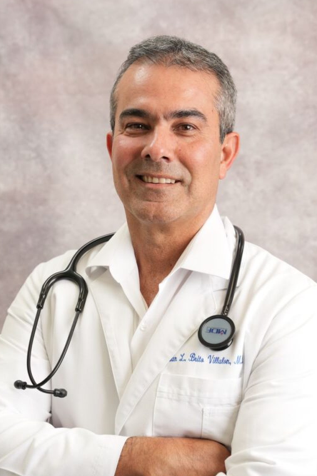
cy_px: 284
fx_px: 930
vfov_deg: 28.6
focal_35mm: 70
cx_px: 157
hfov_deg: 19.3
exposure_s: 1/125
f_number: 4.5
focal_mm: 52.3
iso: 250
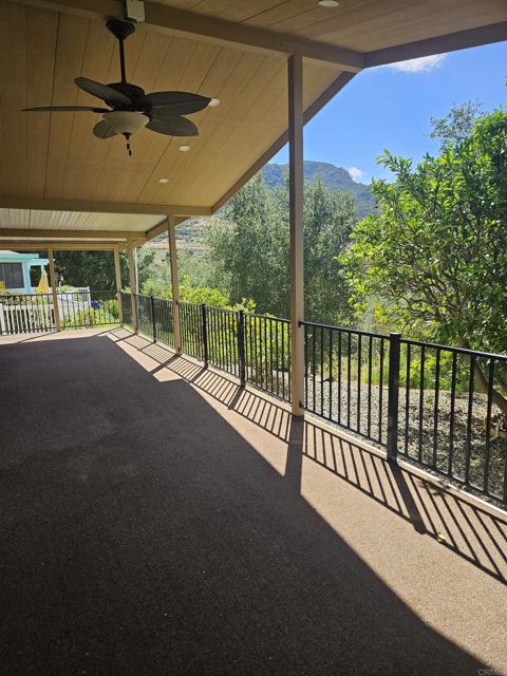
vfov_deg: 73.9
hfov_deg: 58.9
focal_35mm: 23
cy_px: 338
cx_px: 254
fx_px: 449
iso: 25
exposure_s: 1/720
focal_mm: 5.4
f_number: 1.8
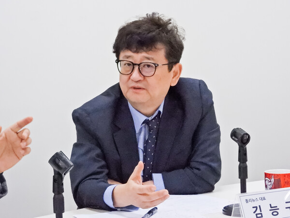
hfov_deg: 20.7
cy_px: 109
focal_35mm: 95
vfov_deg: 15.6
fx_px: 796
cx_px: 145
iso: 1600
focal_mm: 17
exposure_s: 1/125
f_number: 6.3
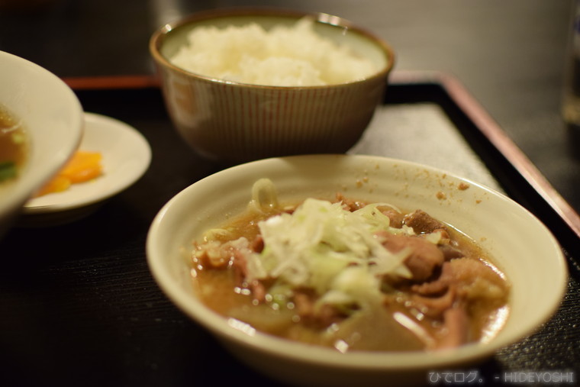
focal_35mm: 52
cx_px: 290
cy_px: 194
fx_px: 846
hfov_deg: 37.8
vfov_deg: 25.8
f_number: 2.2
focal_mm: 35
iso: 800
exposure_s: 1/50
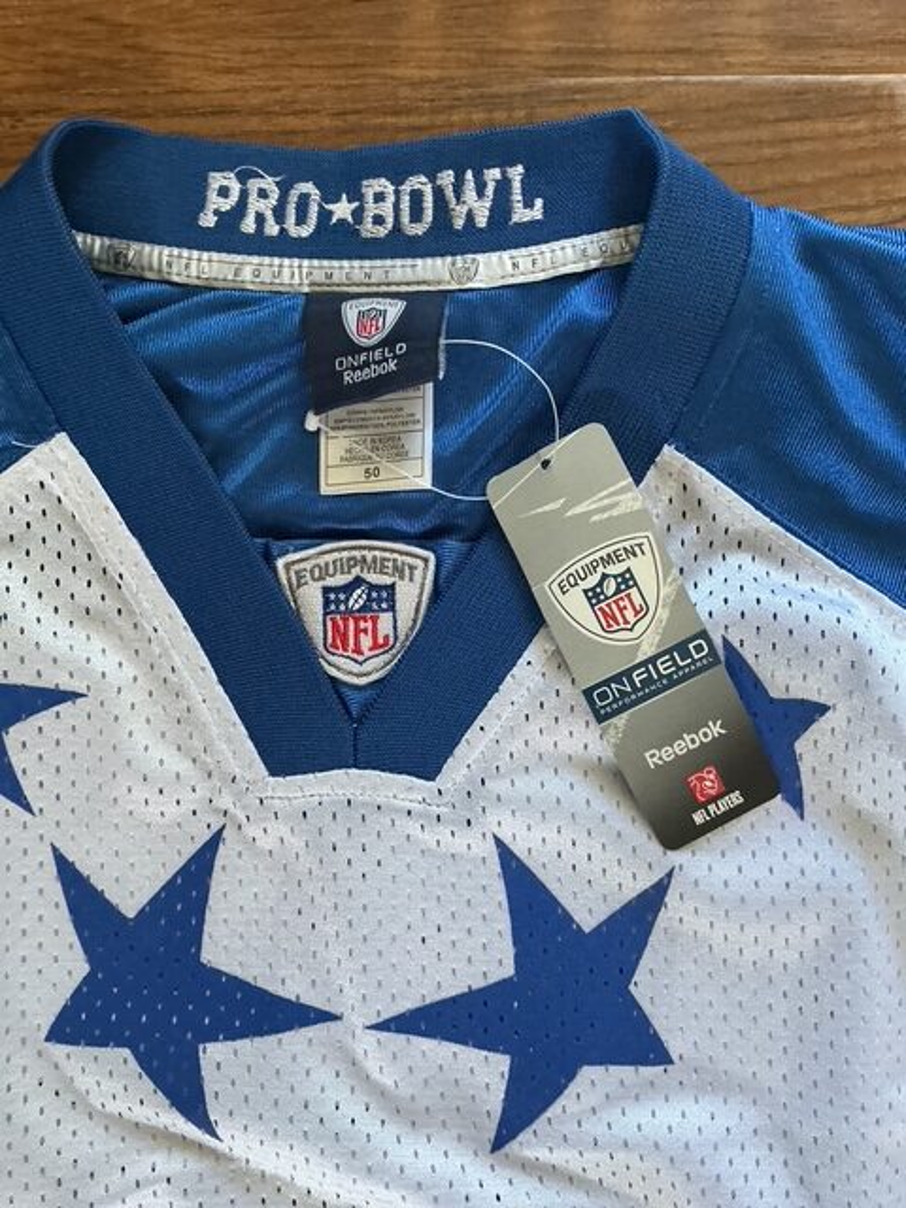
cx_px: 453
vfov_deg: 61.7
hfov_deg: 48.2
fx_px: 1012
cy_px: 604
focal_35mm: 29
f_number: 1.8
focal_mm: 3
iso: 250
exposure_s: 1/60
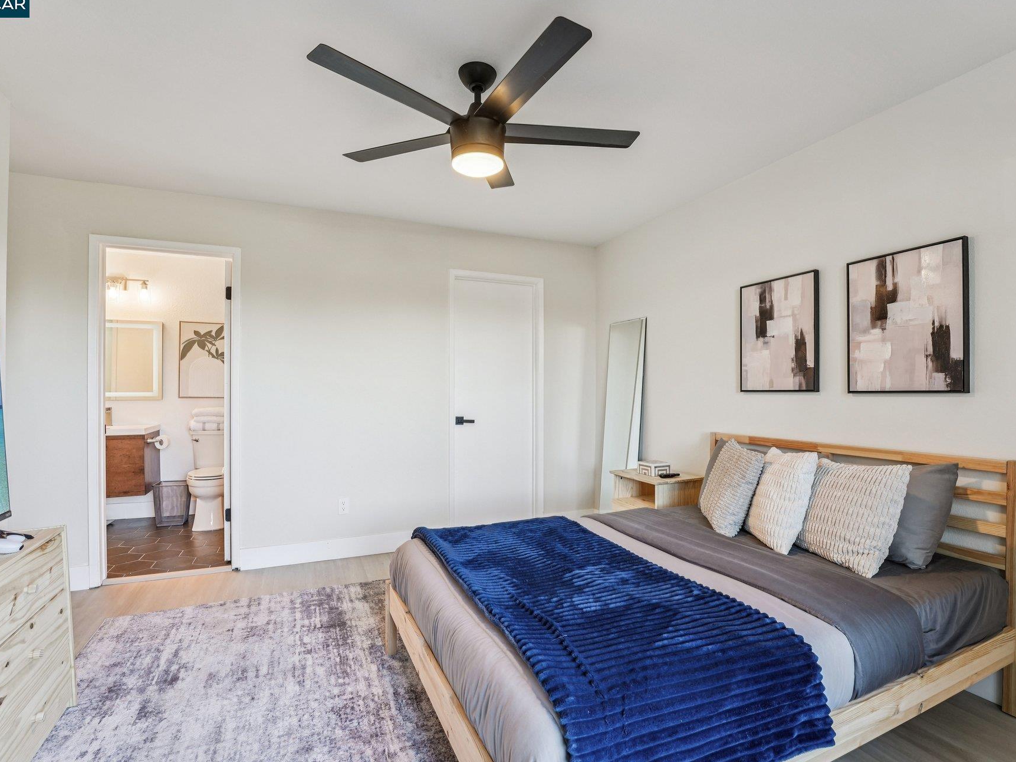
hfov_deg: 94.5
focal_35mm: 16
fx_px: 470
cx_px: 515
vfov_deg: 78.1
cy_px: 391
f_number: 8
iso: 640
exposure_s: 1/30
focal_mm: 14
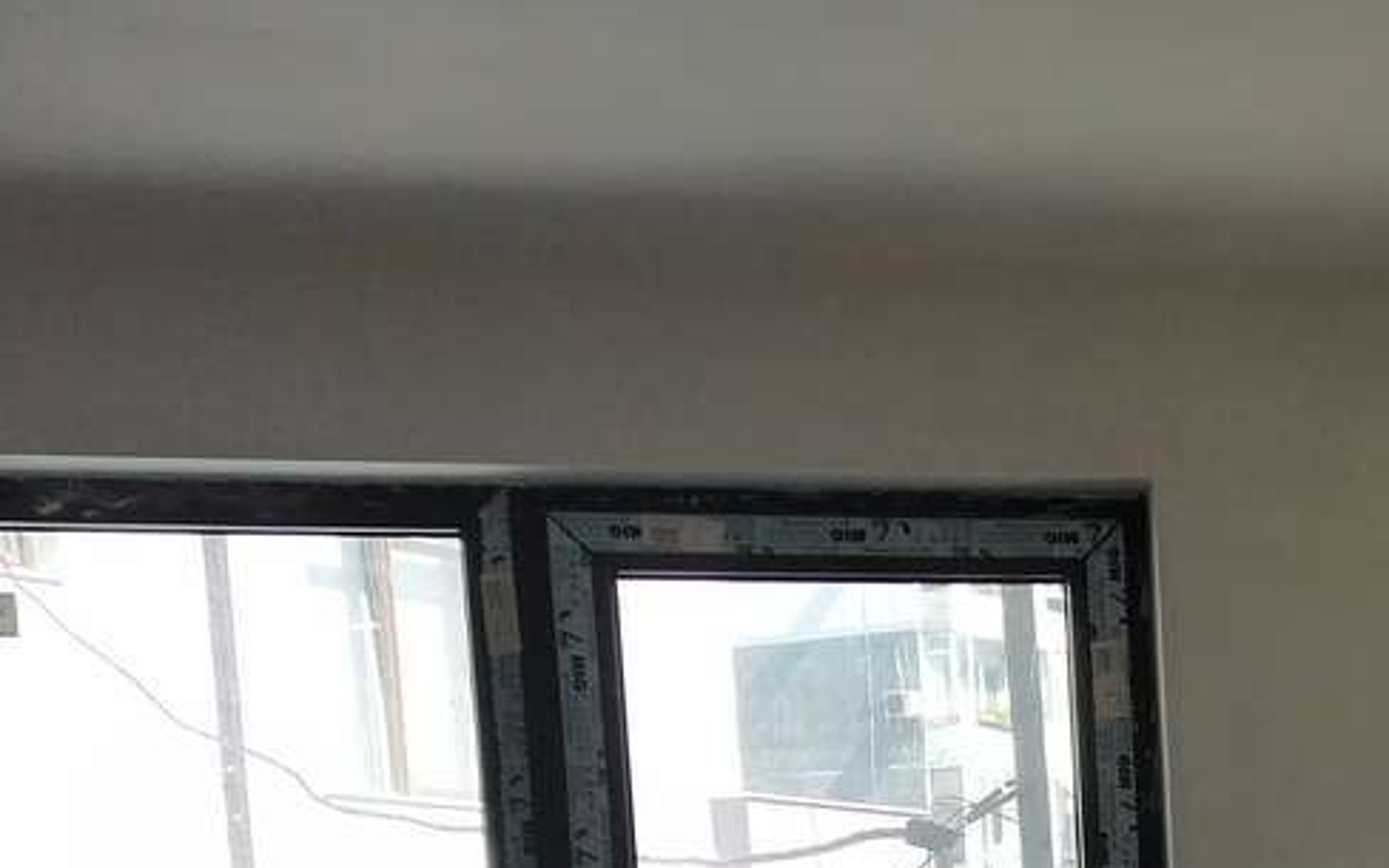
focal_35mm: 88
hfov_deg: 21.4
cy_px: 1504
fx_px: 3331
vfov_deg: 13.5
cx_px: 1793
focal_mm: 3.95
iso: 50
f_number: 1.8
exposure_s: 1/225
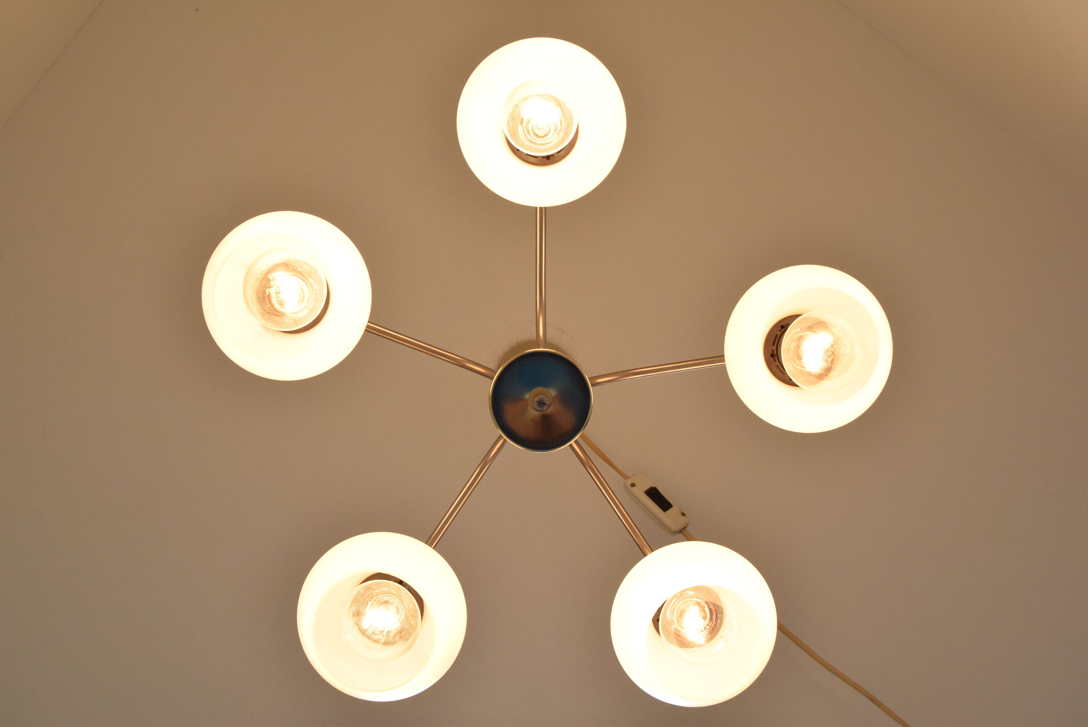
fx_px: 2042
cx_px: 544
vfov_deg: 20.2
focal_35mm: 68
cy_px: 364
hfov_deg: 29.8
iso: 1600
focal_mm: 45
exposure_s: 1/320
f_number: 9
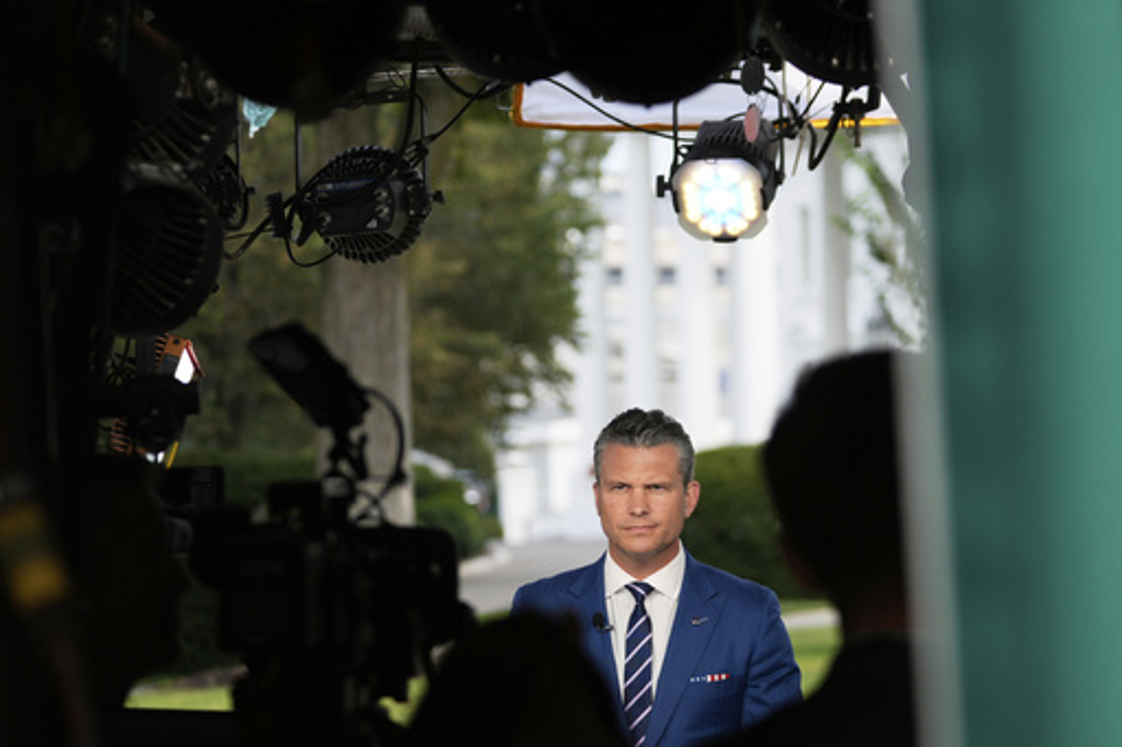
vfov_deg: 11.1
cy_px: 374
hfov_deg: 16.7
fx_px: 3832
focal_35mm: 123
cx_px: 561
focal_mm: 82
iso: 200
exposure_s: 1/2000
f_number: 2.8
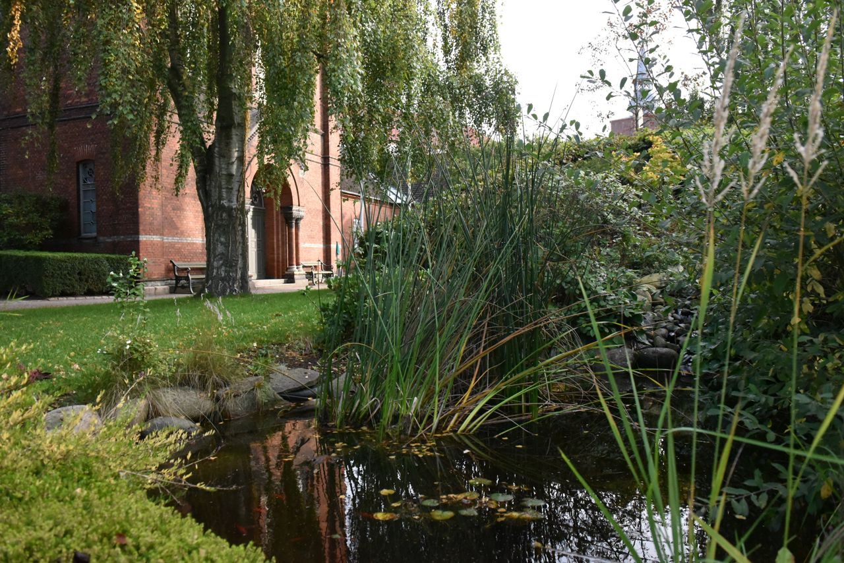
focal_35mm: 28
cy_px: 282
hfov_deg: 65.5
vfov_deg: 46.4
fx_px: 657
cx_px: 422
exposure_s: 1/4000
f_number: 5.6
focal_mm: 28
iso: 10000
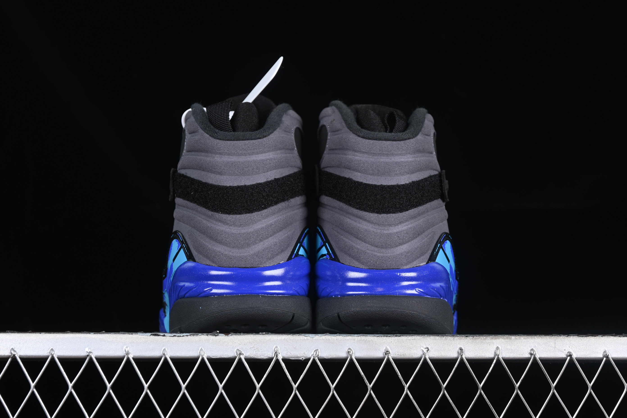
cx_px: 314
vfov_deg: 18.2
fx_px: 1306
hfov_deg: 27.0
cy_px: 209
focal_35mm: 75
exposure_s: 1/60
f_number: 6.3
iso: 160
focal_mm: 50
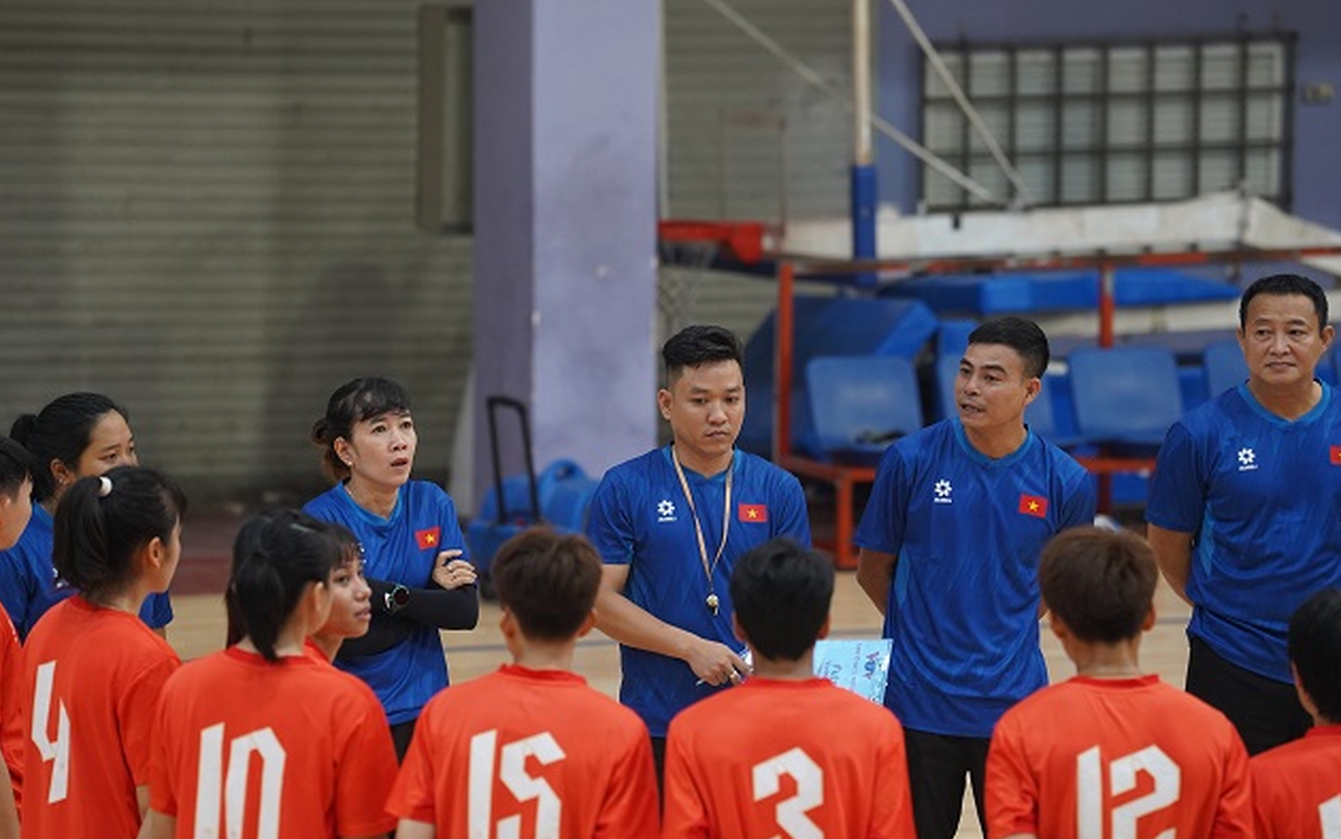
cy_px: 476
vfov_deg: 6.0
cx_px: 645
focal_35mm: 220
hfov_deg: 9.5
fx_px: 8042
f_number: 4
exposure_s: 1/160
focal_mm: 200
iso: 2500
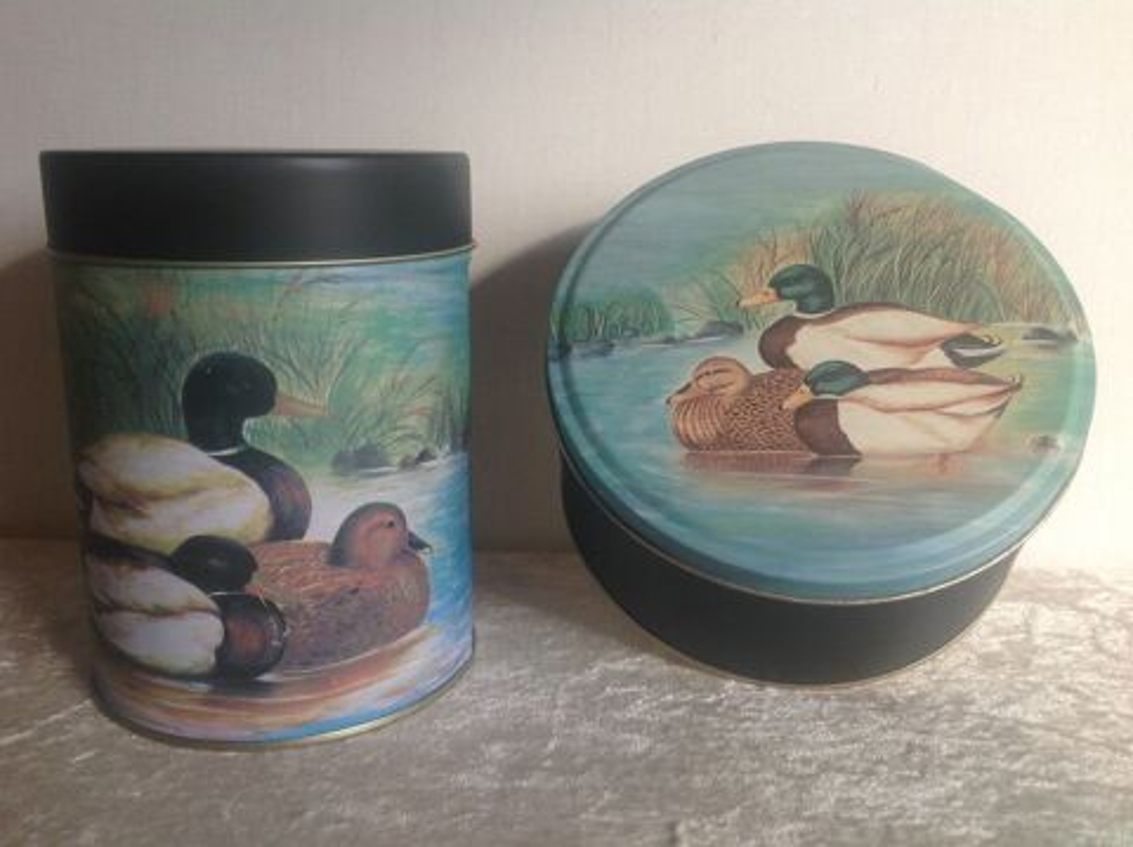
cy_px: 424
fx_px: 1144
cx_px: 566
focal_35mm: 35
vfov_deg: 40.6
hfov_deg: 52.7
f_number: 2.4
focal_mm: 4.28
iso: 64
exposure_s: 1/30
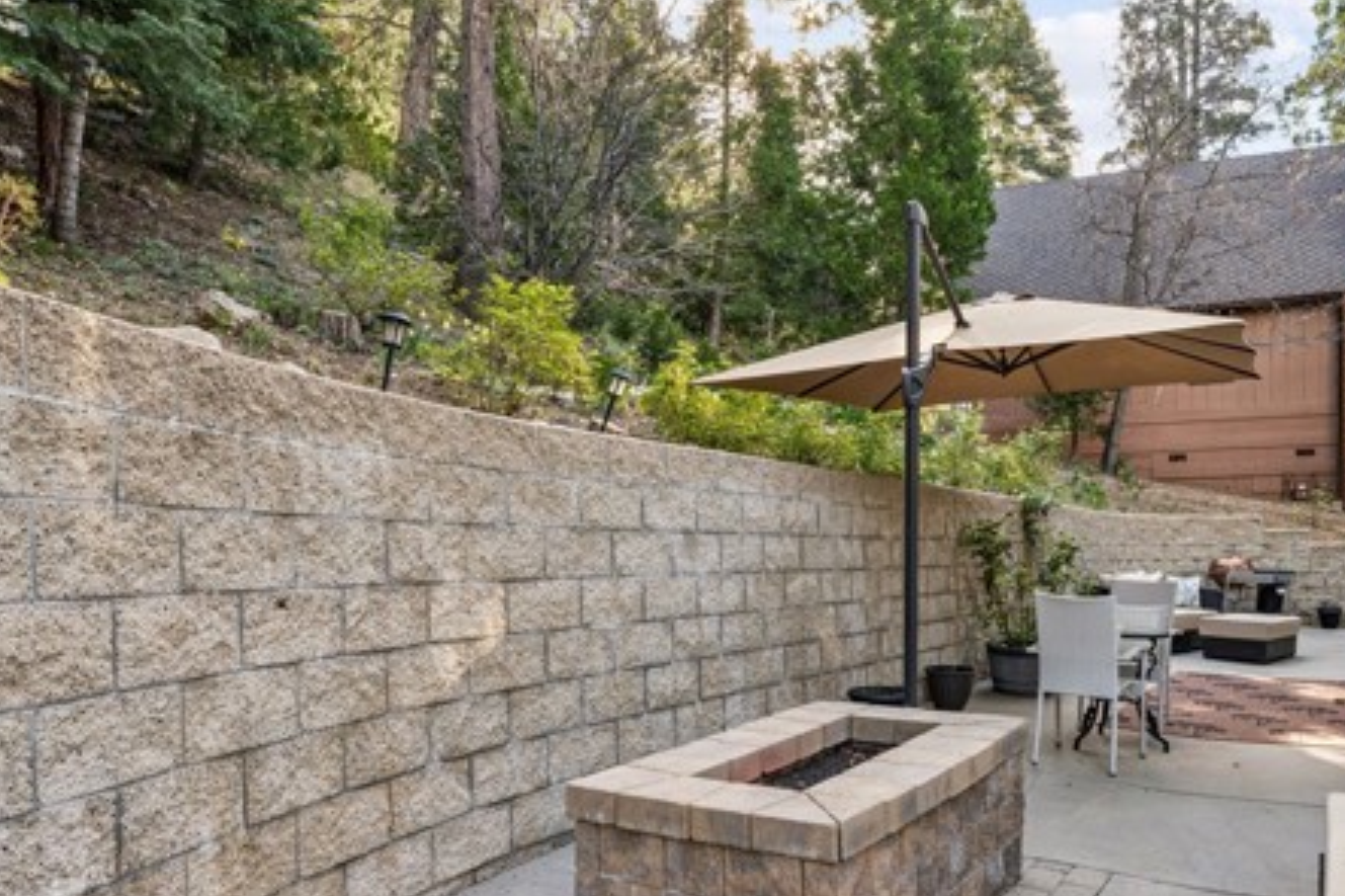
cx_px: 805
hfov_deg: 68.5
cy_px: 547
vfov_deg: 48.9
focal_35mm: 26
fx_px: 976
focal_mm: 18.1
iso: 100
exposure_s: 1/2
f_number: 22
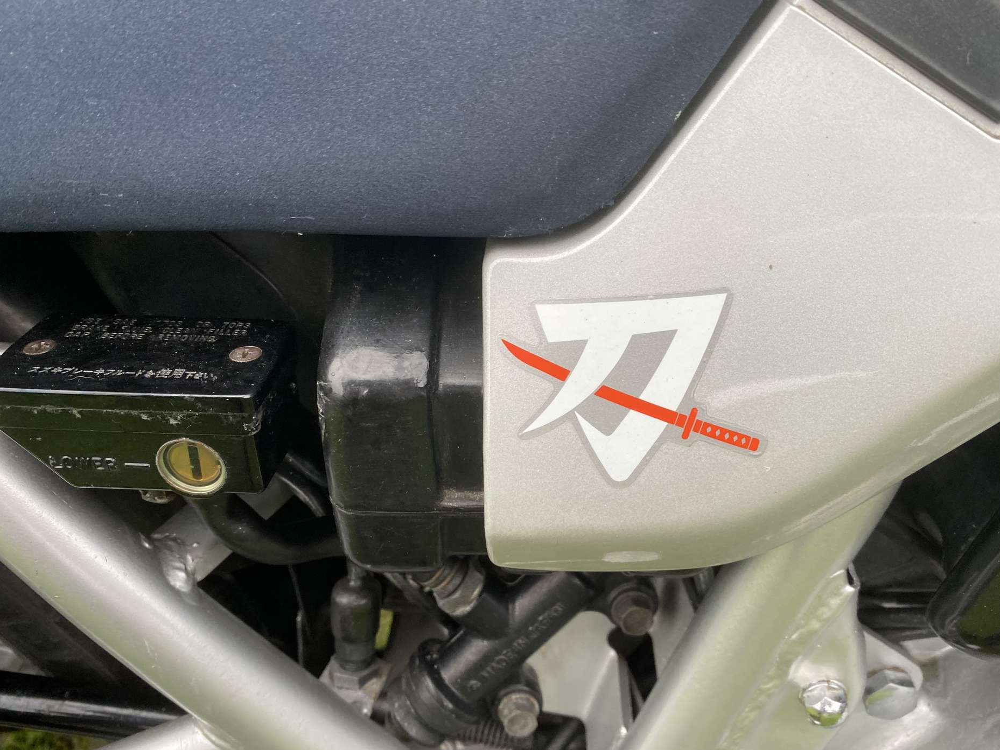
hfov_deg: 63.4
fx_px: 809
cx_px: 512
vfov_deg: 49.7
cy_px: 395
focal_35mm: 28
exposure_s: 1/109
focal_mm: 4.25
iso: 125
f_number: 1.8
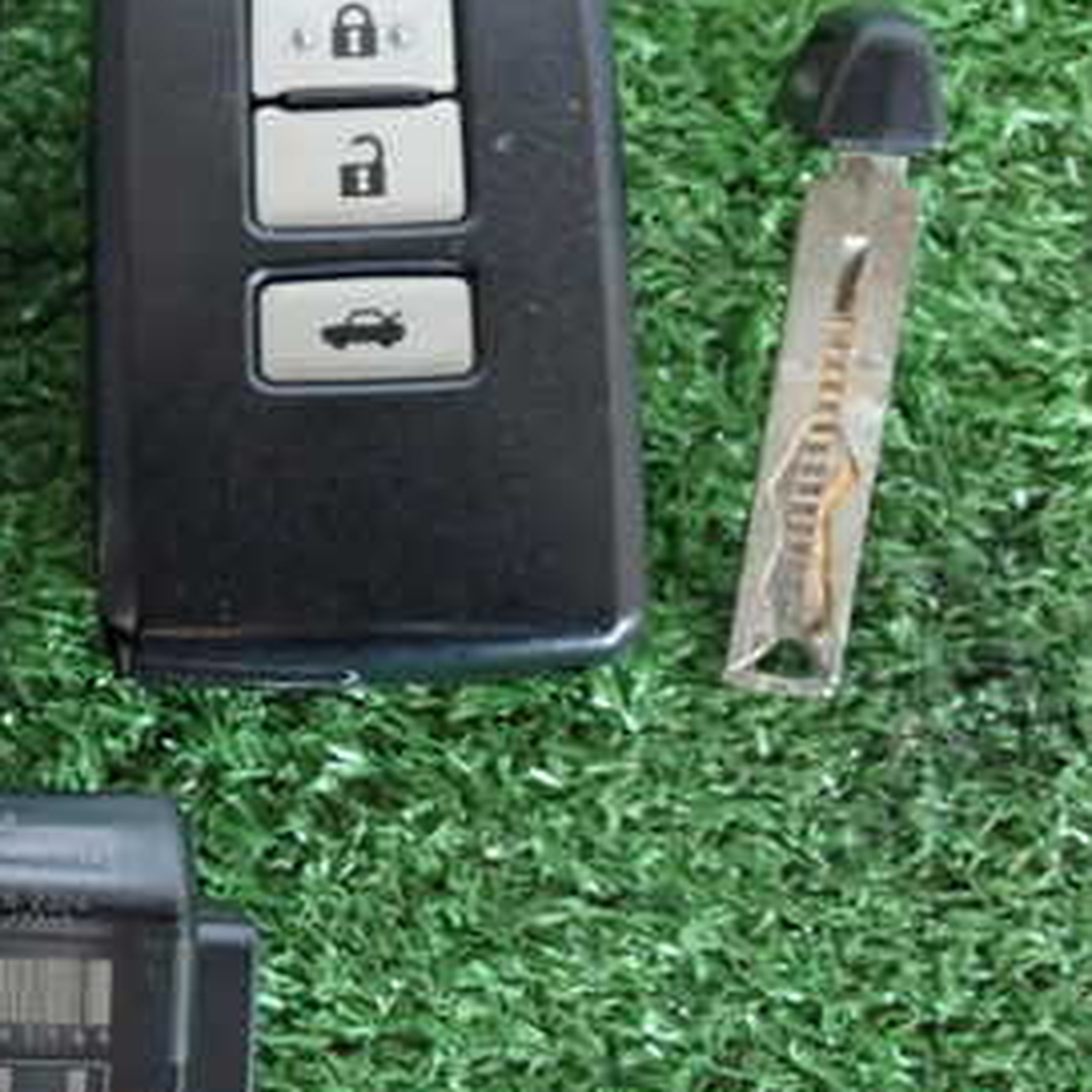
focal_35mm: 80
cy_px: 546
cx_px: -32
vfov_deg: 21.7
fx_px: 2855
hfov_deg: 20.8
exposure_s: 1/40
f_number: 2.8
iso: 800
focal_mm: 7.31
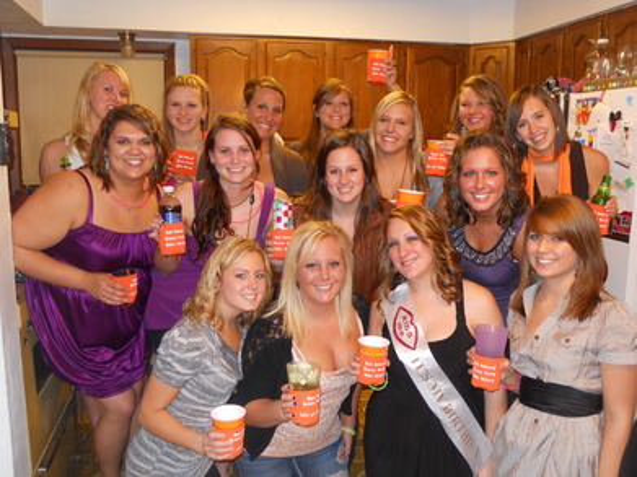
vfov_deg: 44.1
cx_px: 318
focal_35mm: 32
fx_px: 589
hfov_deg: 56.8
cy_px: 238
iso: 250
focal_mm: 5.7
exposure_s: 1/25
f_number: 2.8
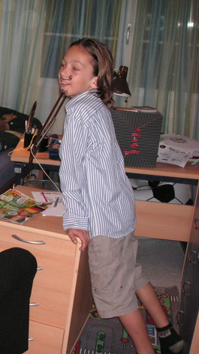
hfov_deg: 20.3
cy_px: 179
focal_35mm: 56
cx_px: -28
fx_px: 526
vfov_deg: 37.2
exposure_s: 1/45
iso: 160
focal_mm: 6.3
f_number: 3.3
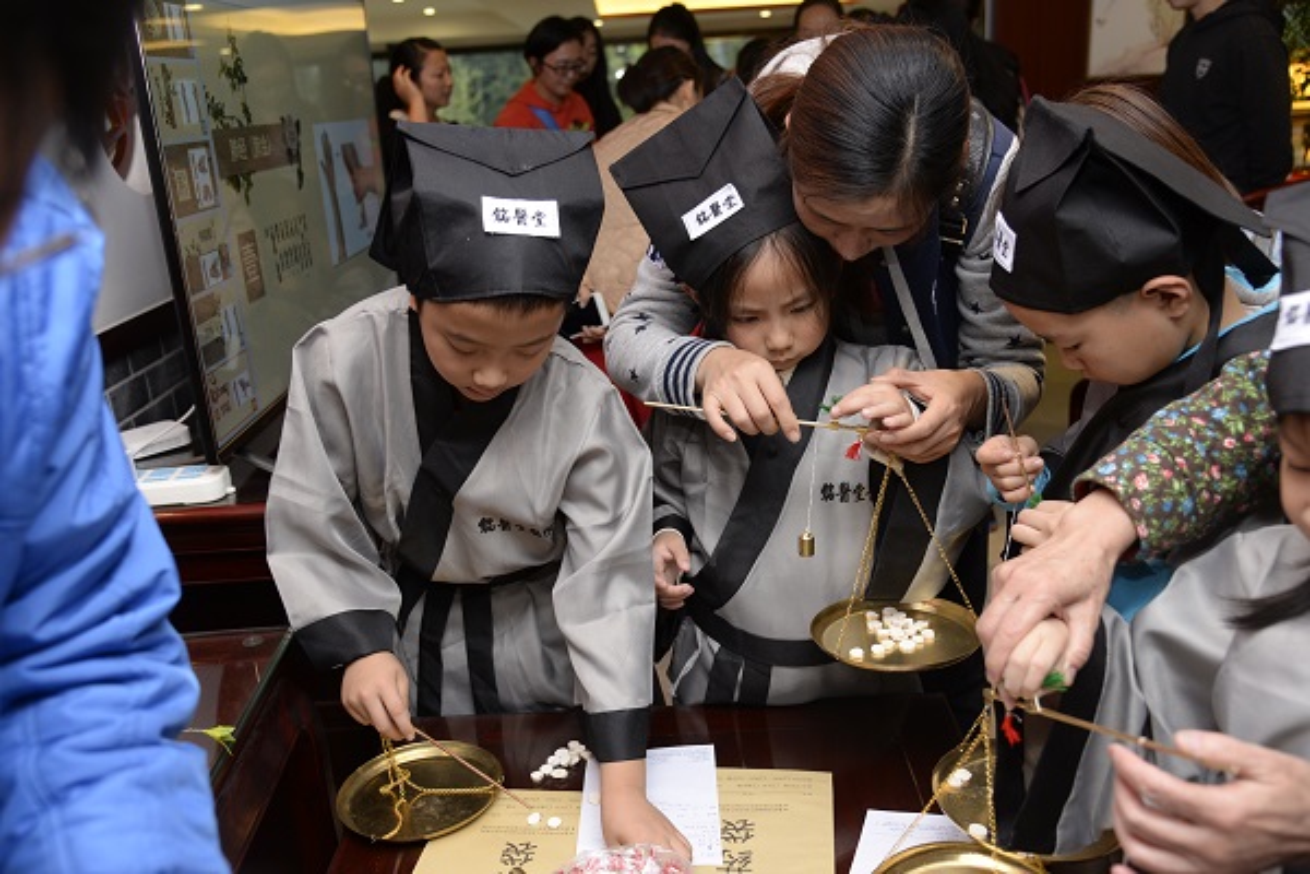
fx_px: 1128
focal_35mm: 31
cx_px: 655
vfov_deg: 42.3
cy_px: 437
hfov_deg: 60.3
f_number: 4.5
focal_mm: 31
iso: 800
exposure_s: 1/160
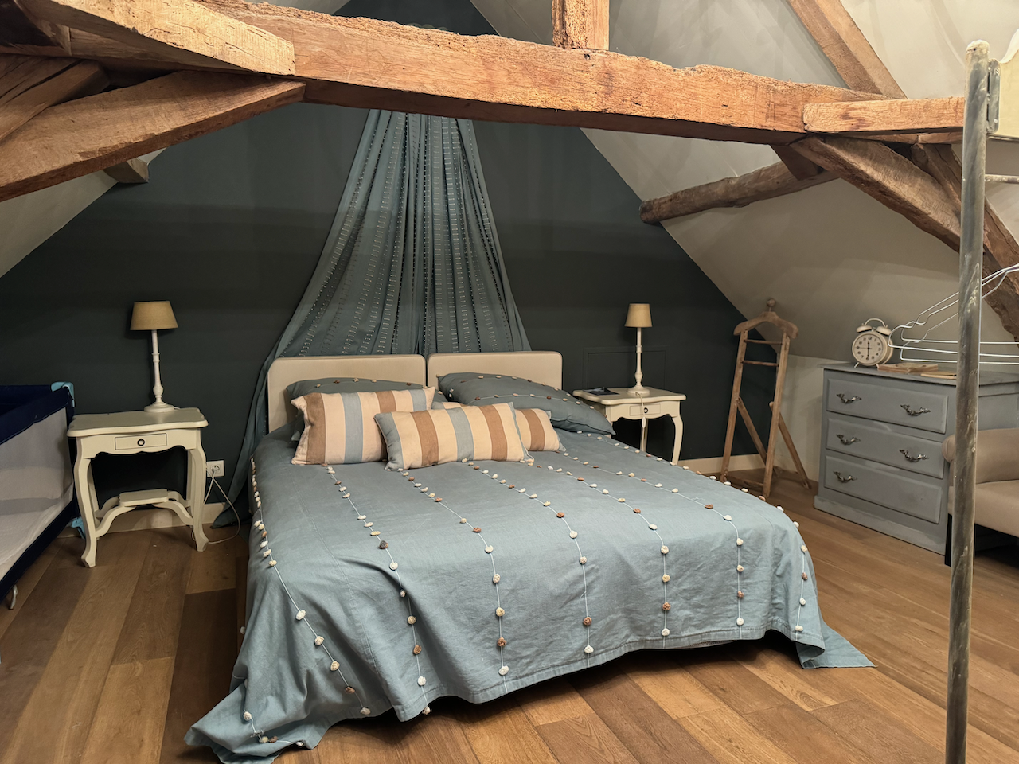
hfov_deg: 71.6
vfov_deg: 56.8
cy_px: 382
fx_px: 706
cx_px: 510
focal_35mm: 24
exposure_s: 1/33
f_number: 1.78
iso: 640
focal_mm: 6.76
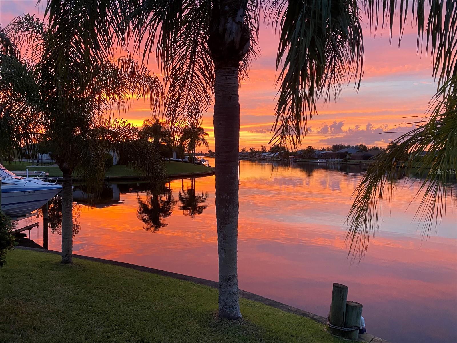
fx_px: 343
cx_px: 228
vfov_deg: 53.1
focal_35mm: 26
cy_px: 172
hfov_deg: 67.3
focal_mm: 4.25
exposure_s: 1/60
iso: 400
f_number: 1.8
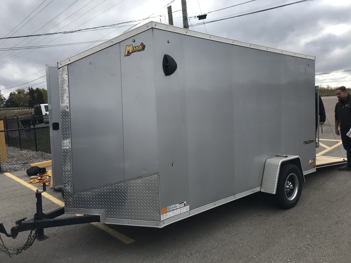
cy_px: 132
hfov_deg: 63.4
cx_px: 176
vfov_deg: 49.7
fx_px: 284
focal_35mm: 28
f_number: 1.8
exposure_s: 1/1294
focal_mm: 3.99
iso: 20
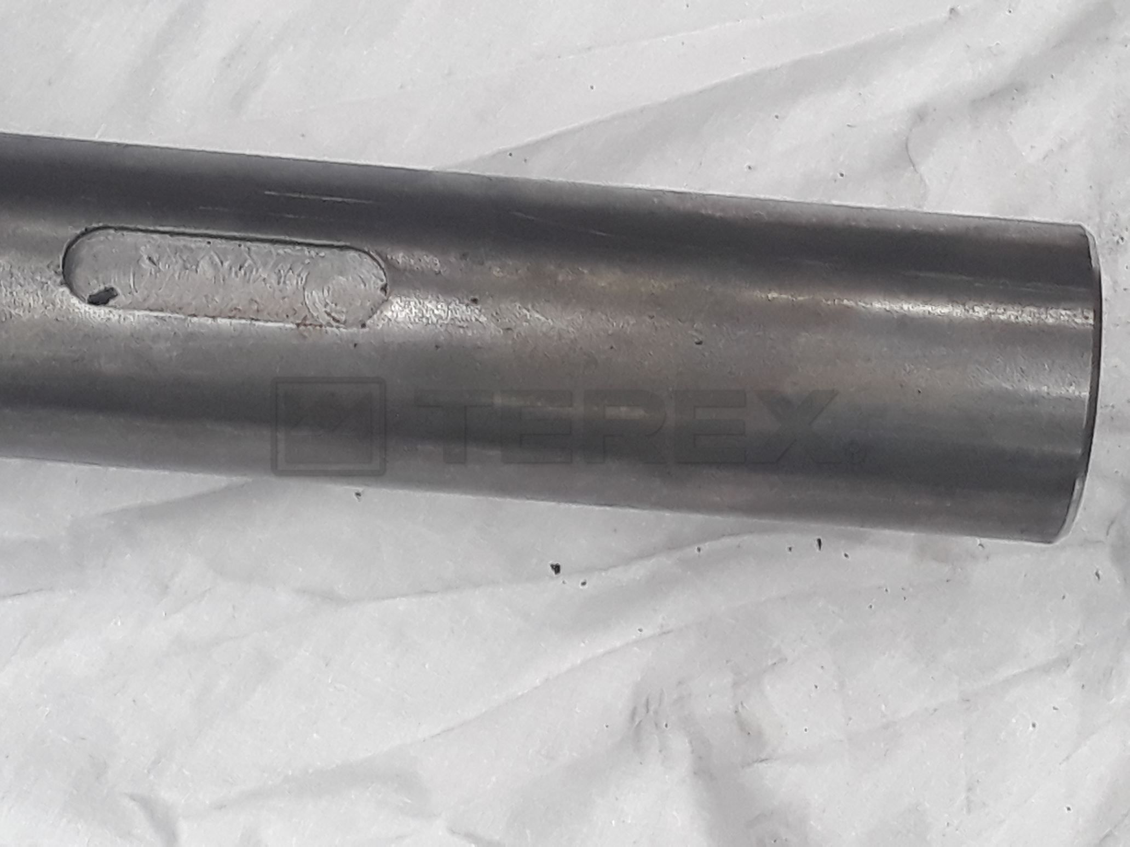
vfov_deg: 51.4
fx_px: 881
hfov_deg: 65.3
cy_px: 424
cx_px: 565
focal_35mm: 27
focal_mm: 3.6
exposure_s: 1/100
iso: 50
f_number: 1.9
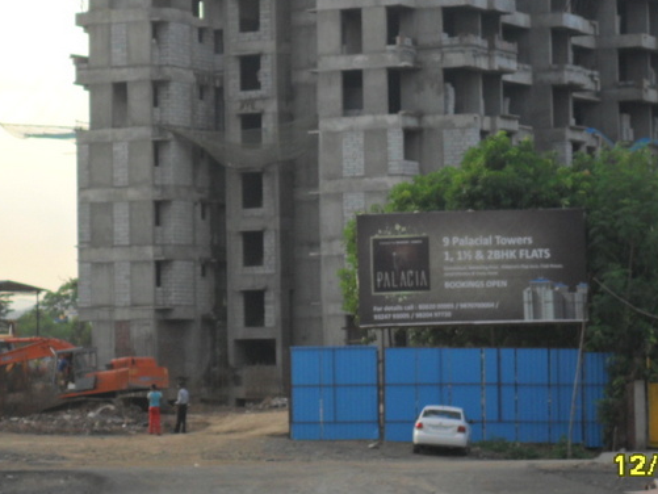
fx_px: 3194
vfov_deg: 8.8
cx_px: 305
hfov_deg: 11.8
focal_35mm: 168
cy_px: 154
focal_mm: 19.6
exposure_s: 1/90
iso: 100
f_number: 5
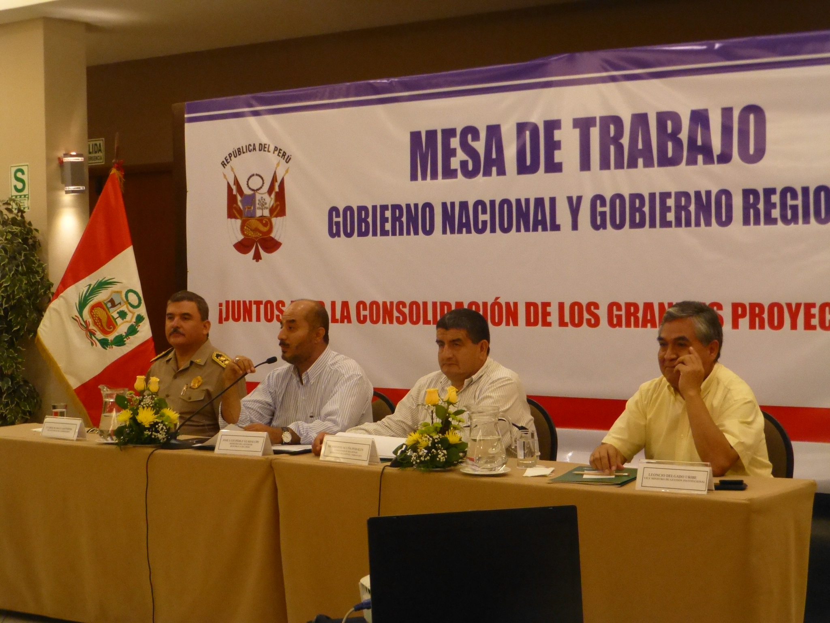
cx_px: 415
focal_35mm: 66
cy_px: 312
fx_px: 1583
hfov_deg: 29.4
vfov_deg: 22.3
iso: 800
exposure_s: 1/50
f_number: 4.9
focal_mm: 11.7
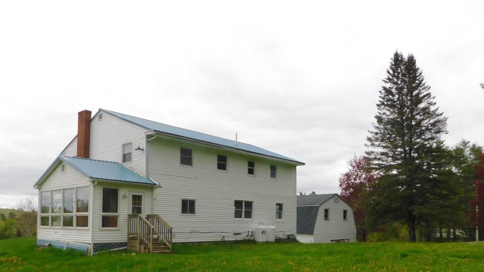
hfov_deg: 62.4
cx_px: 209
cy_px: 205
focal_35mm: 31
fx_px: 398
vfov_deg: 36.9
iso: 125
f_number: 3
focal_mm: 4
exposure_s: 1/500
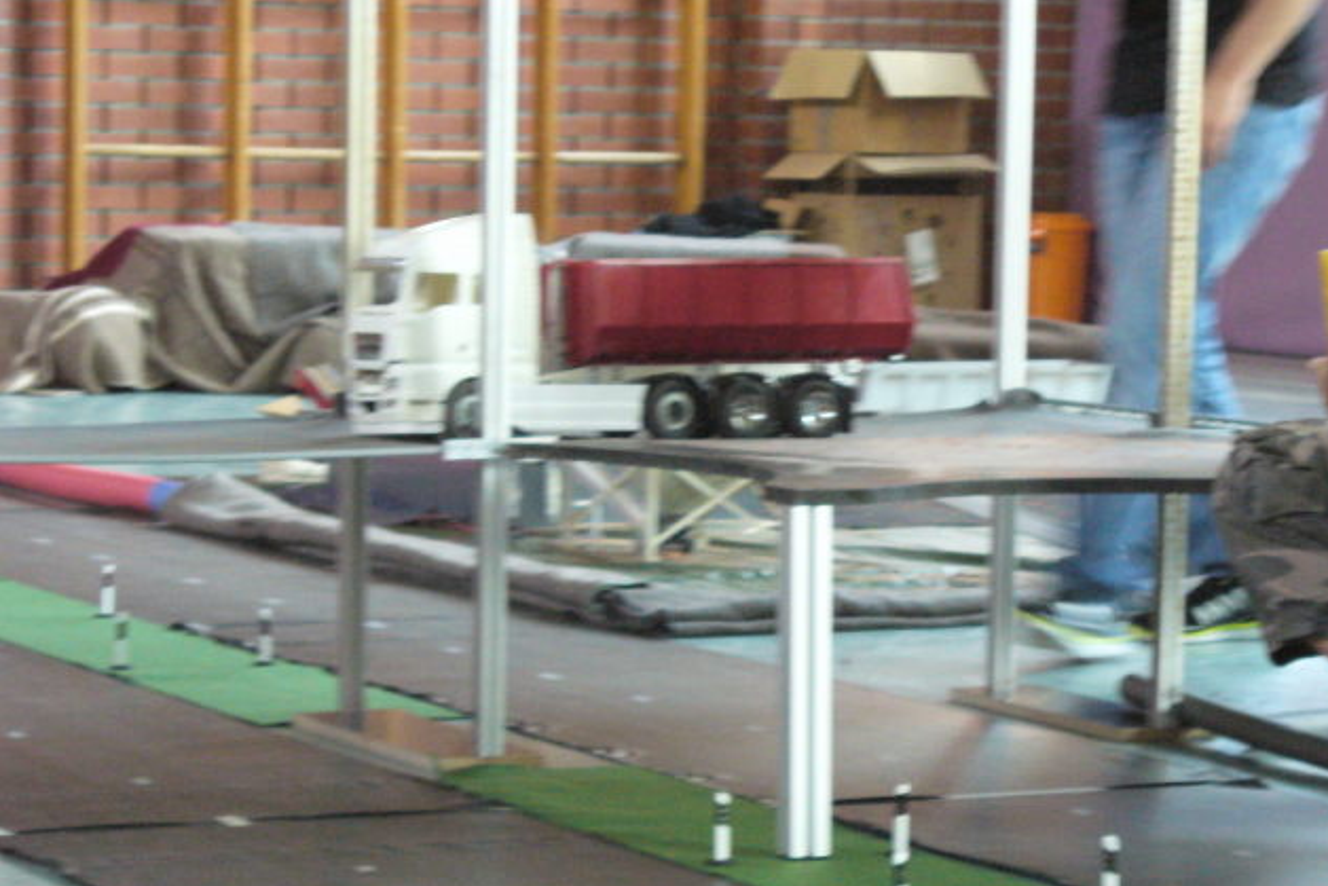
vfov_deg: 9.3
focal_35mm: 147
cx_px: 776
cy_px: 531
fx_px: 5424
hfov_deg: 14.0
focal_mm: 18.3
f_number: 3.6
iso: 400
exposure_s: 1/40
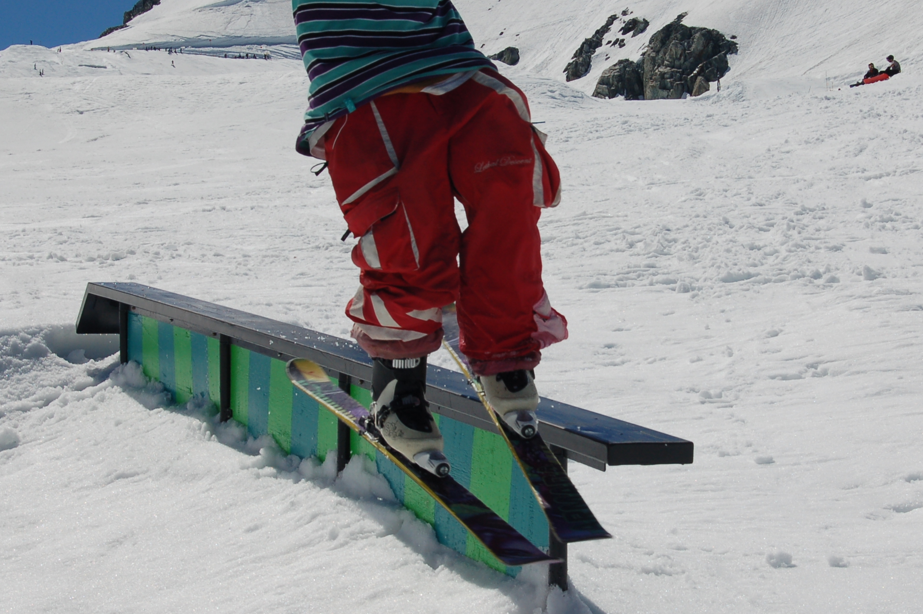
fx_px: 2408
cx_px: 518
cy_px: 282
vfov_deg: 14.5
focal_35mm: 94
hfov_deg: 21.7
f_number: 13
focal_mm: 40
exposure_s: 1/640
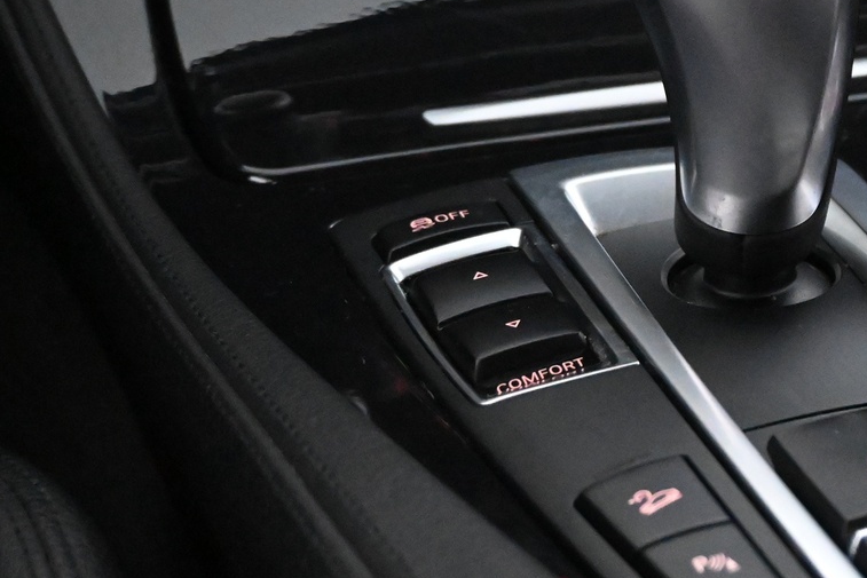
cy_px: 1
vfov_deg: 14.5
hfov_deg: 21.5
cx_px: 763
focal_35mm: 93
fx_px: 2242
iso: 11400
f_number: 4.8
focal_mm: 29
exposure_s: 1/50
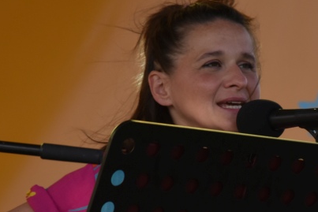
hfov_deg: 4.1
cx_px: 211
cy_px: 159
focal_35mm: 500
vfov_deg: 2.8
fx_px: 4418
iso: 400
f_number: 5.6
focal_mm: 140
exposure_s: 1/1250
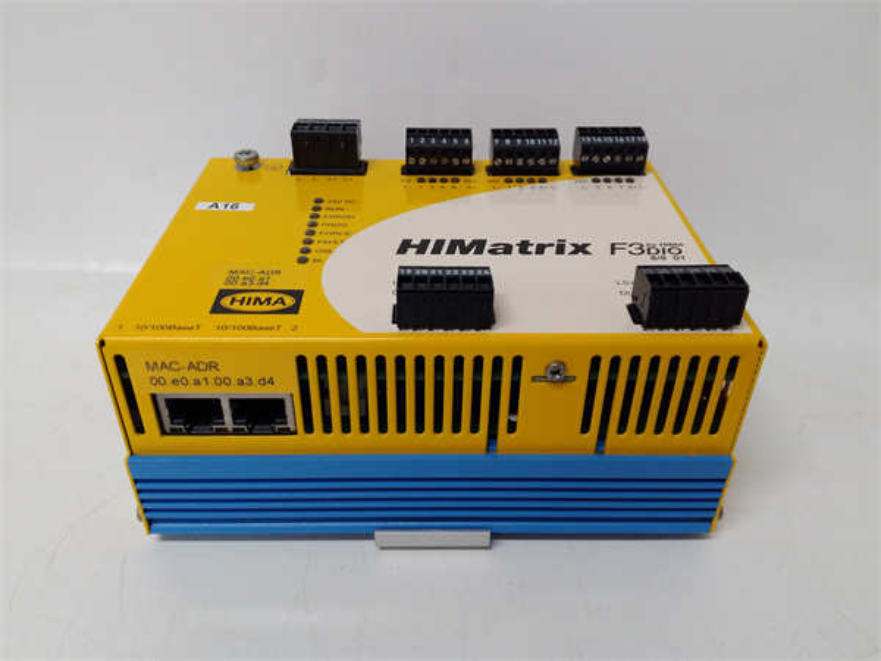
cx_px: 440
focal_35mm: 27
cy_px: 330
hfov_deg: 65.3
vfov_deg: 51.4
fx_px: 687
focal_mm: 3.79
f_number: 2
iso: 194
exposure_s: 1/33
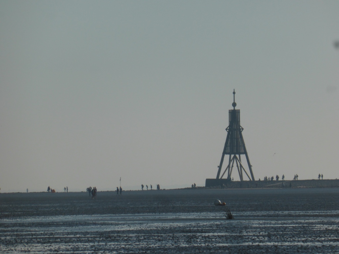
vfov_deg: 3.1
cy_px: 127
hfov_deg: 4.2
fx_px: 4671
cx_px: 170
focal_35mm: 477
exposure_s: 1/1600
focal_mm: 77.4
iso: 100
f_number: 6.2
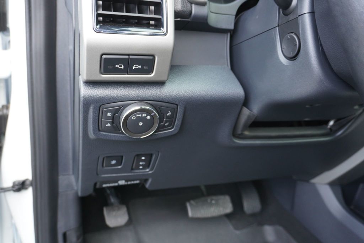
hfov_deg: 59.5
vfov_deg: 41.8
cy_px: 122
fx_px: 319
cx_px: 182
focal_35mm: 32
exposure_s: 1/60
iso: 640
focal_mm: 21
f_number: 4
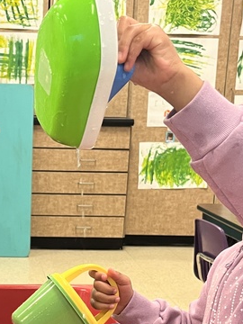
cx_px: 18
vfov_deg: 26.0
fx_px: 693
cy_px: 249
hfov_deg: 19.5
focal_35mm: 74
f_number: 1.6
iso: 160
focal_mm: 5.1
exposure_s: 1/60
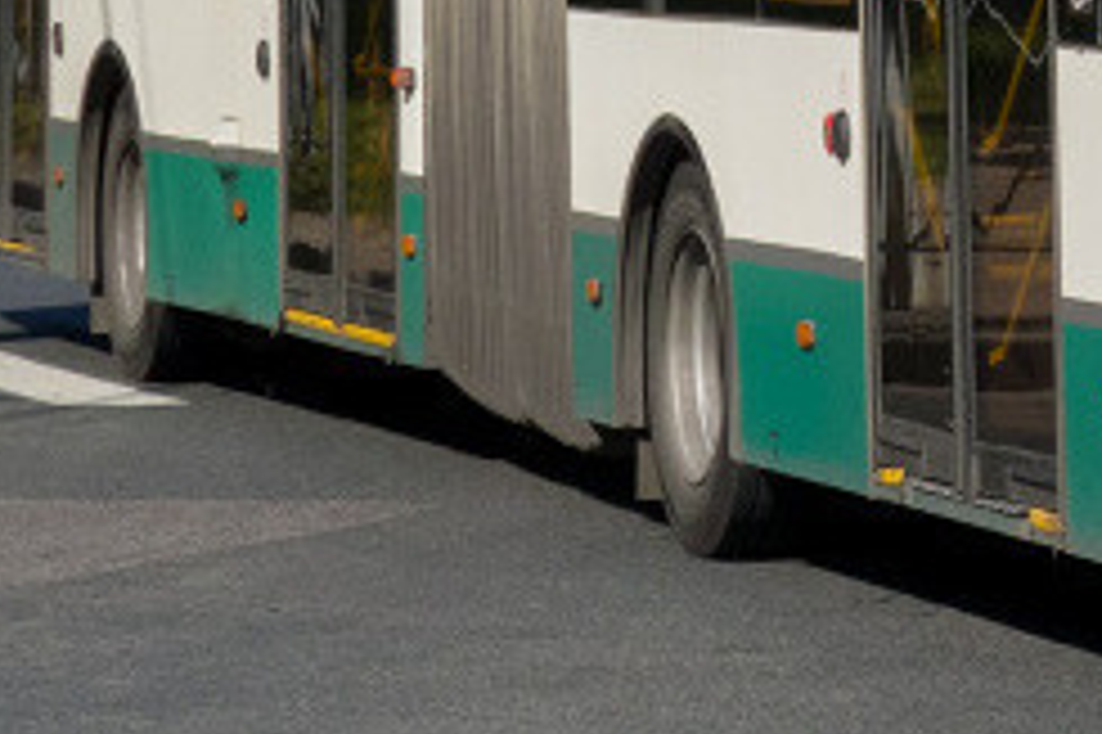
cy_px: -464
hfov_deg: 8.9
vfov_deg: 6.0
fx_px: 6852
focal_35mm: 224
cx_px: 1907
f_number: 6.3
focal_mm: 18.02
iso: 200
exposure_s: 1/1000
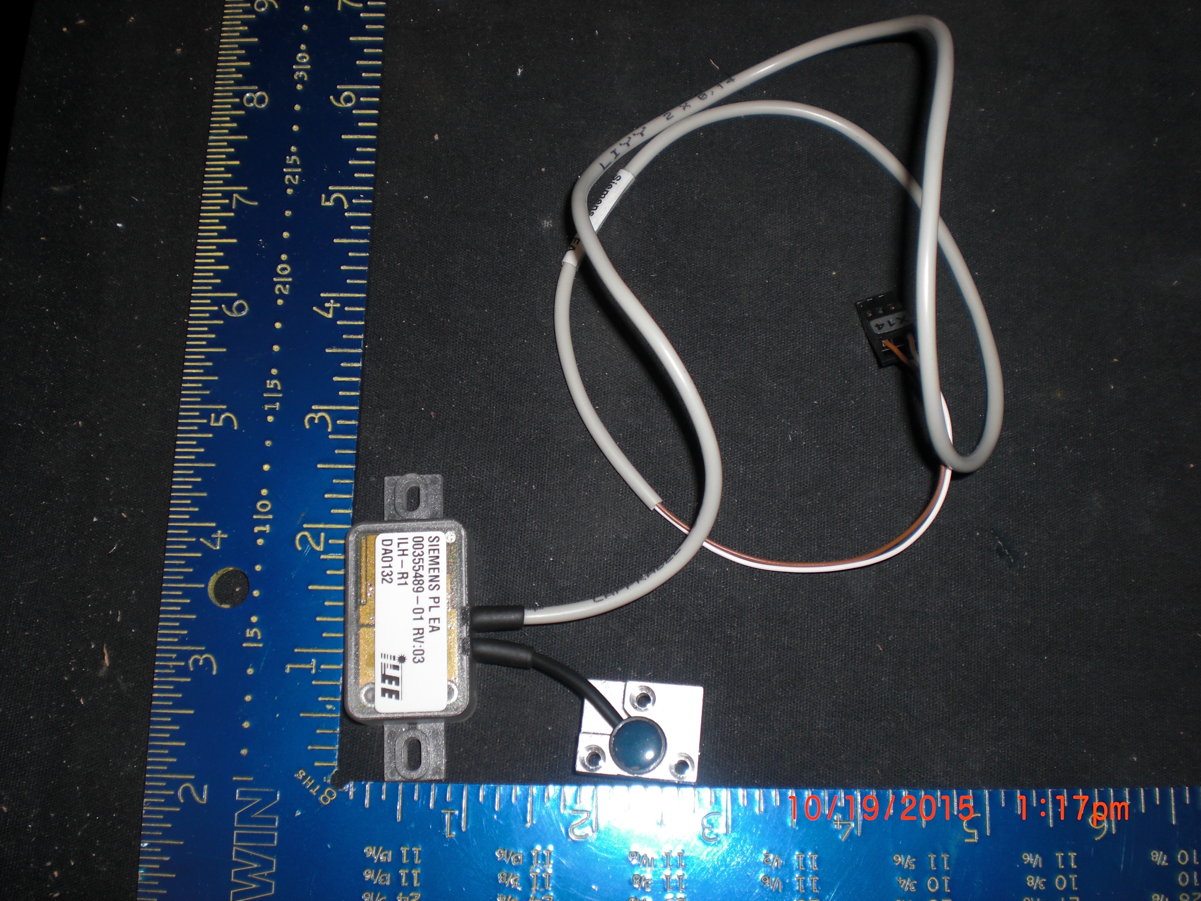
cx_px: 600
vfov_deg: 37.7
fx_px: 1318
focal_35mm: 38
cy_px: 450
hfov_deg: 49.0
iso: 64
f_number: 3.1
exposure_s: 1/60
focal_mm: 6.3
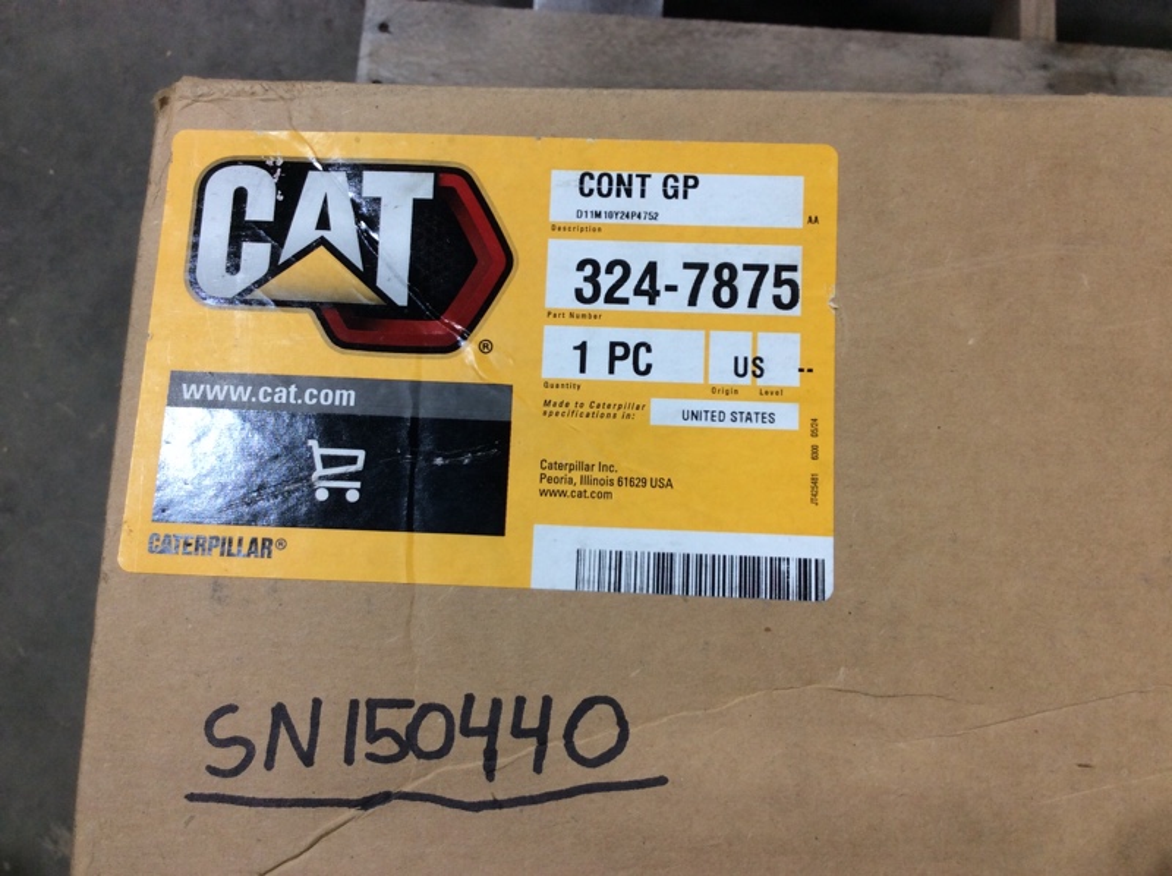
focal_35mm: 32
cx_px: 586
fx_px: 1082
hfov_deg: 56.9
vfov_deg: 44.1
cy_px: 438
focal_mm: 3.3
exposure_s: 1/30
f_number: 2.4
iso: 40
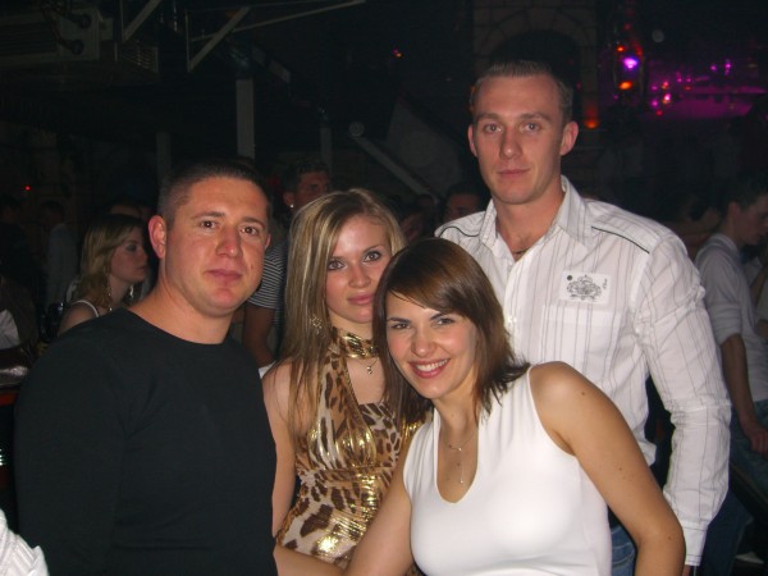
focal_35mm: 38
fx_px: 843
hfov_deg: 49.0
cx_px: 384
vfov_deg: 37.7
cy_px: 288
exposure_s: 1/60
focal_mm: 7.9
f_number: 2.8
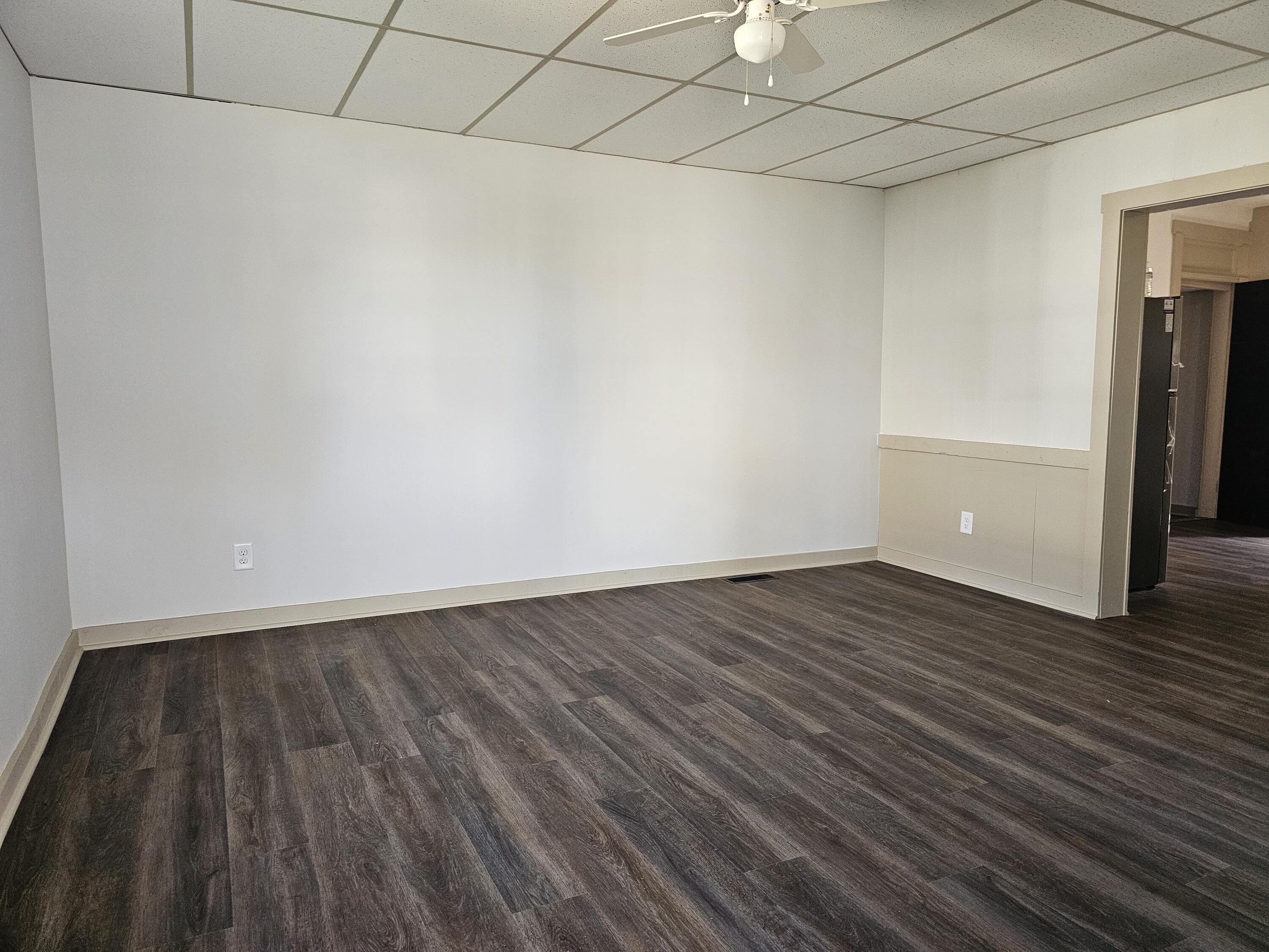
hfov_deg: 73.9
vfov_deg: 58.9
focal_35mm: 23
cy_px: 476
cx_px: 634
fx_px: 843
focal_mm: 6.3
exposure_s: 1/120
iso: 320
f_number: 1.7
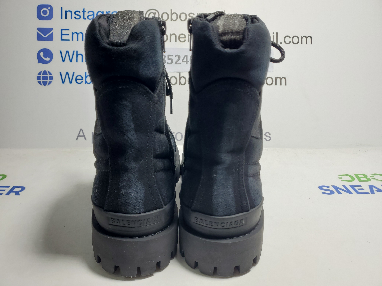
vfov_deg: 53.1
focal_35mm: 26
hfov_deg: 67.3
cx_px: 191
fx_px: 287
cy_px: 143
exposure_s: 1/500
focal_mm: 4.3
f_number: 1.5
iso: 50
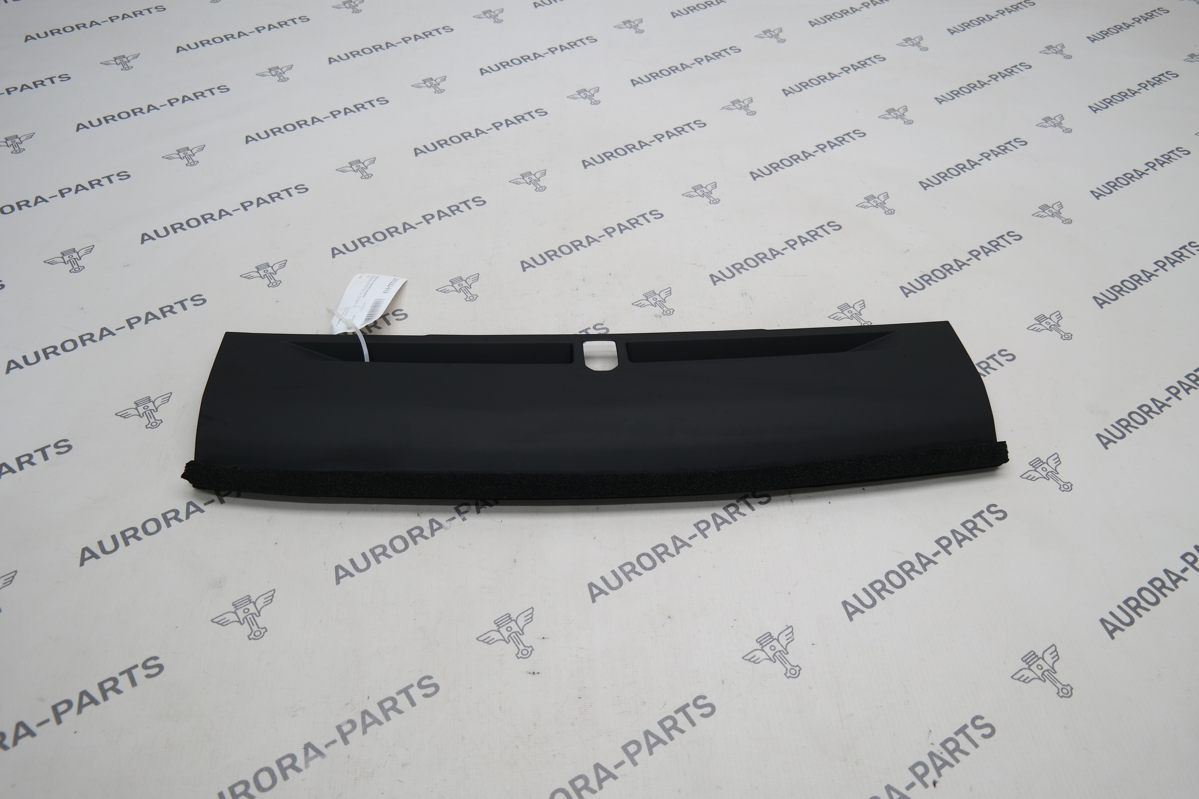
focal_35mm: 27
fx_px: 899
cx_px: 600
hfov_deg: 67.4
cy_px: 400
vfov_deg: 47.9
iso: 100
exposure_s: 1/80
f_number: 3.5
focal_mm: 18
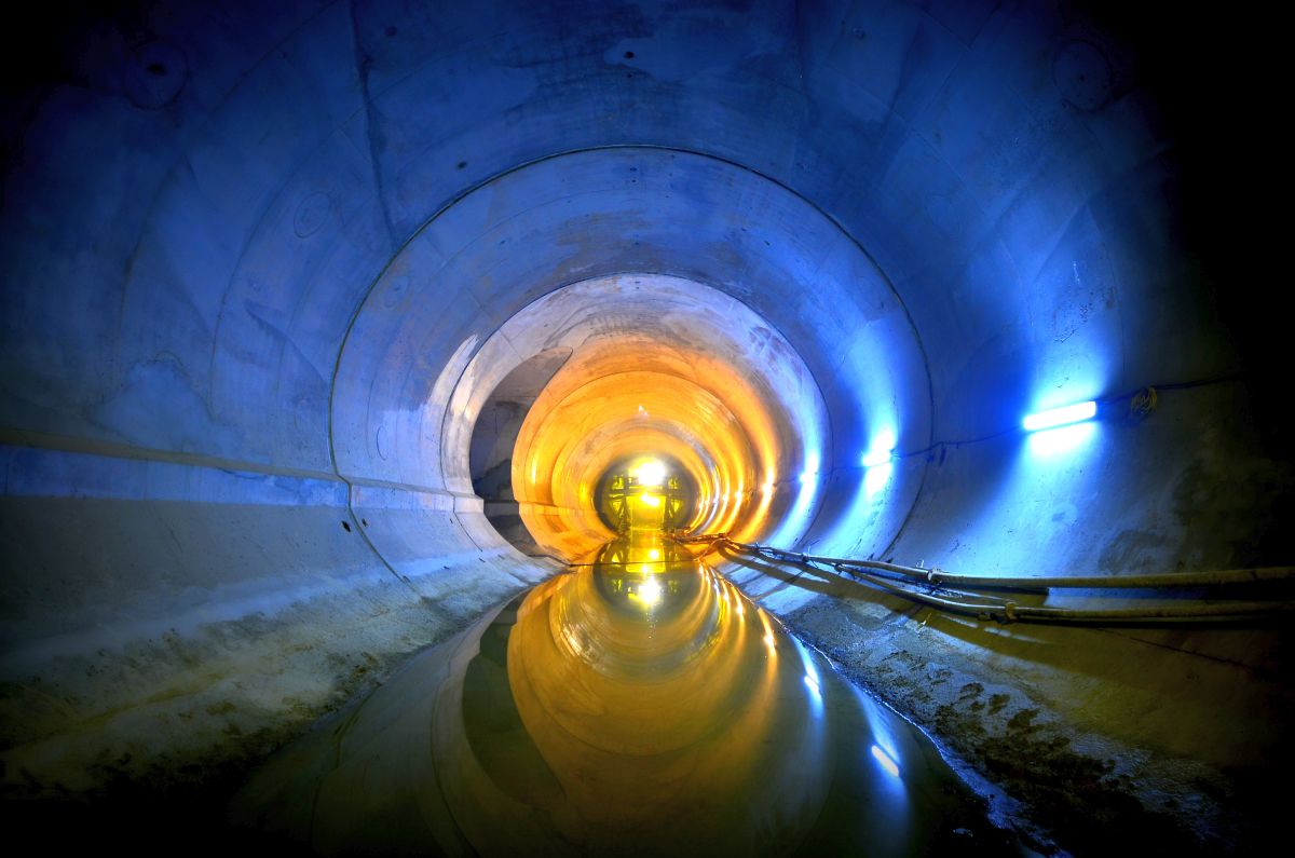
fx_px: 754
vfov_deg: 59.3
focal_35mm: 21
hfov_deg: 81.3
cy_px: 429
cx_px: 648
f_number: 8
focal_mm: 14
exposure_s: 1.6
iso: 200
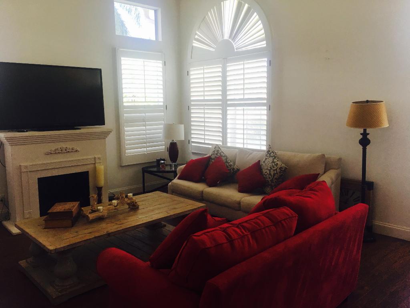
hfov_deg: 61.7
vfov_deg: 48.2
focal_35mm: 29
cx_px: 205
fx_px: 343
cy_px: 154
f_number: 2.2
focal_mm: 4.15
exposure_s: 1/40
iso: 25
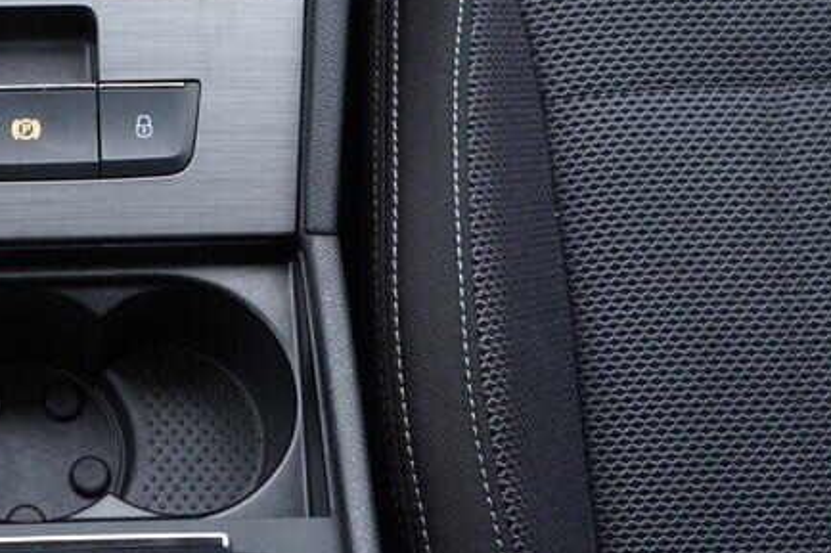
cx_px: 0
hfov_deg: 23.0
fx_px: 1961
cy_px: -79
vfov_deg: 15.6
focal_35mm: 85
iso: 250
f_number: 2.8
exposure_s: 1/40
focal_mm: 24
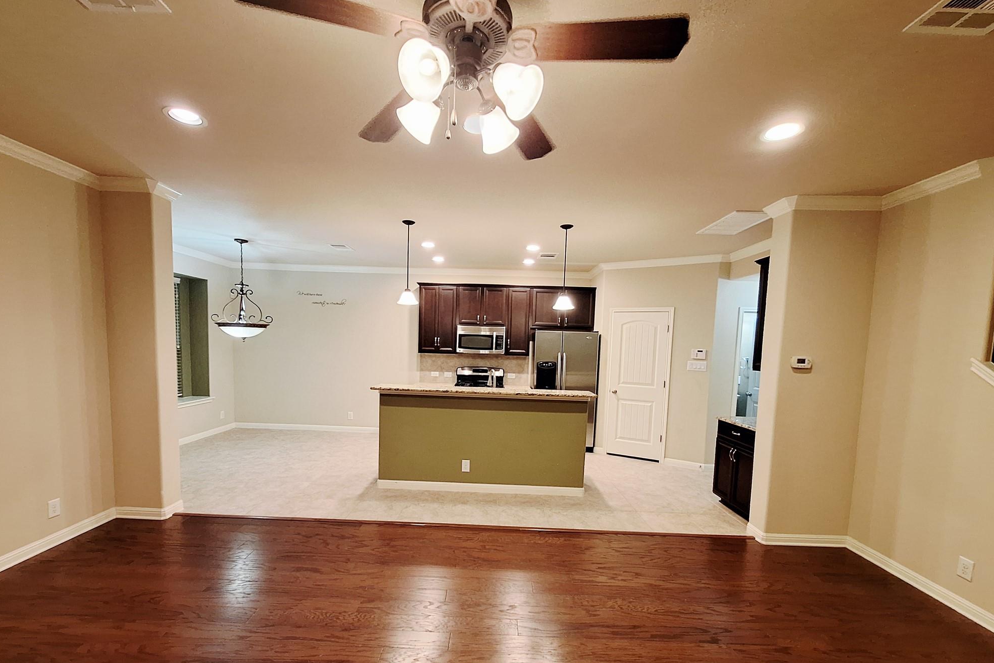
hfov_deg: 104.2
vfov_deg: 80.8
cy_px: 377
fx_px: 387
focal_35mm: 14
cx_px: 495
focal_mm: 1.74
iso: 125
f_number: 2.2
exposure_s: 1/40
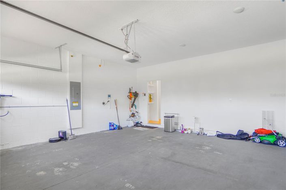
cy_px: 95
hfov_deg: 90.0
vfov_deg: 67.3
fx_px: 143
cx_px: 143
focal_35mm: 18
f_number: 2
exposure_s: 1/30
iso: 100
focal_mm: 12
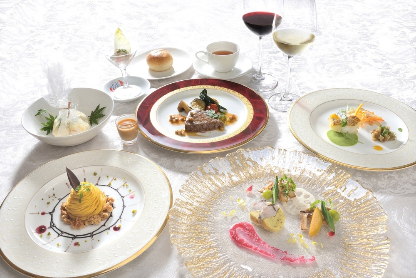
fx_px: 370
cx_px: 208
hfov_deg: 58.7
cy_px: 139
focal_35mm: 32
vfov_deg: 41.2
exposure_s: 1/60
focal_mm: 32
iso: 160
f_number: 22
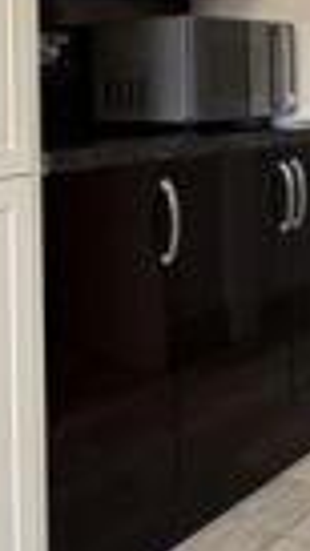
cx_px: 211
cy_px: 62
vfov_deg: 31.0
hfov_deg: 18.5
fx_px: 950
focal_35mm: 65
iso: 400
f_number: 2.2
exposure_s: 1/50
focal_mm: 2.22
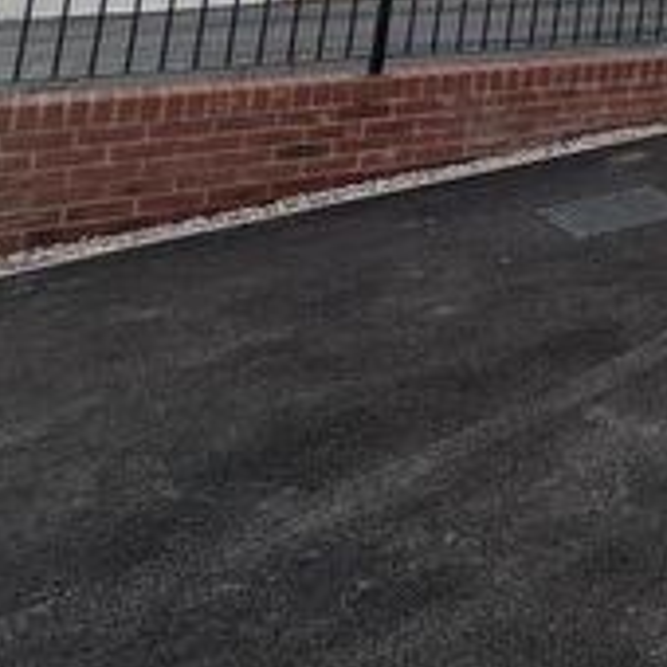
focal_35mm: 51
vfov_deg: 26.4
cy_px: -277
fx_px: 1112
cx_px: 1106
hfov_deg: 23.3
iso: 50
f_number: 2.2
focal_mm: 2.22
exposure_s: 1/1600
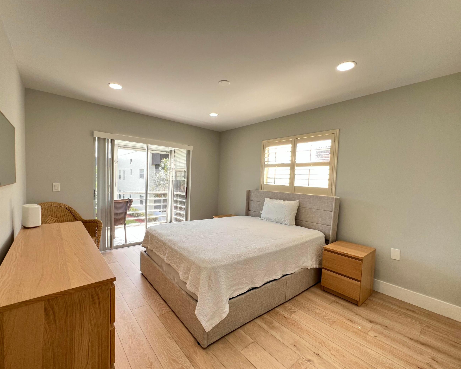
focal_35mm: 14
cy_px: 189
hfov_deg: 100.6
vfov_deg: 88.0
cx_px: 219
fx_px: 191
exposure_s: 1/99
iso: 100
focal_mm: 1.57
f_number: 1.8
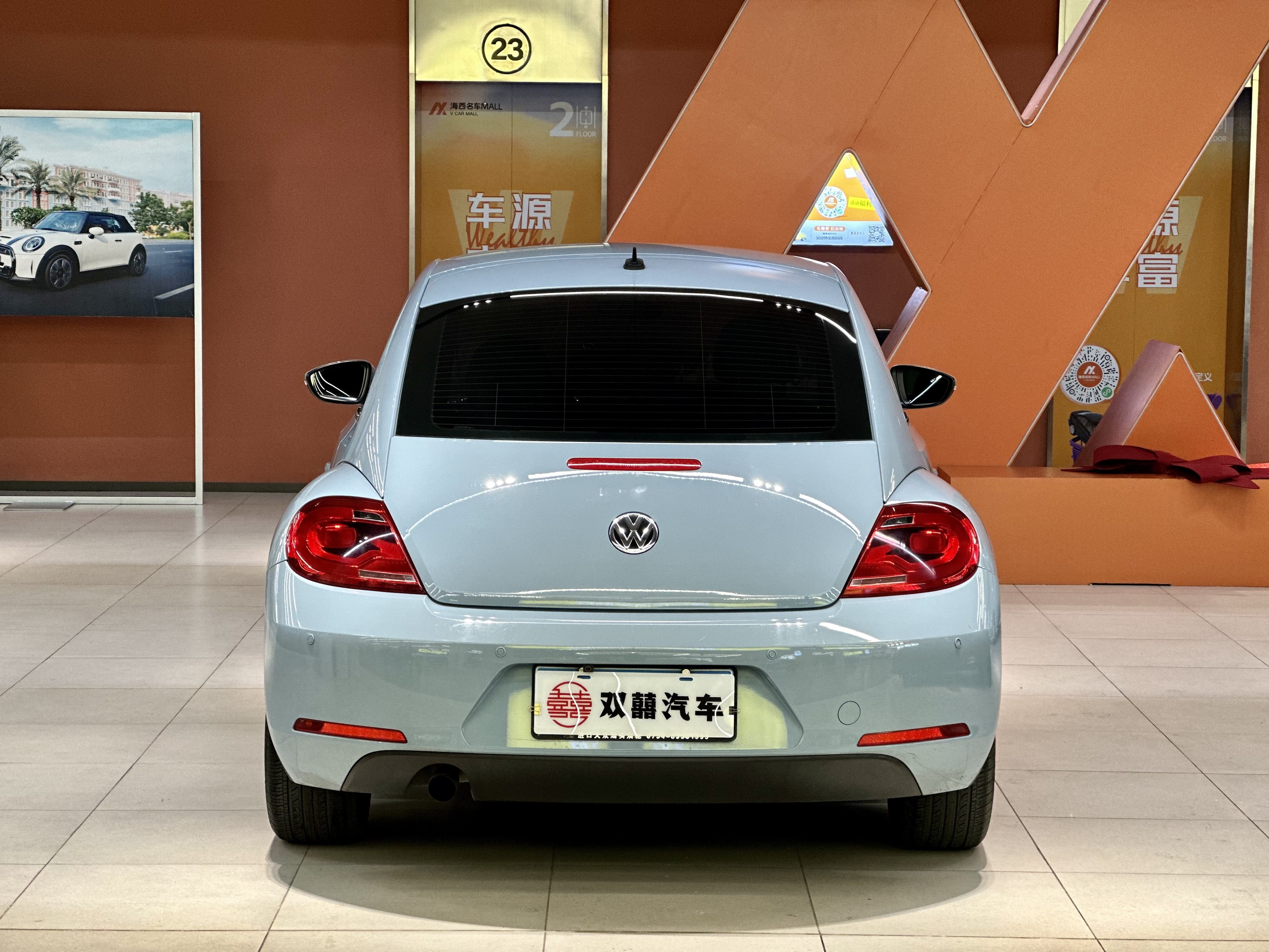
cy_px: 476
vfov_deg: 19.1
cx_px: 634
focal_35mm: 77
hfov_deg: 25.3
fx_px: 2823
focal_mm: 9
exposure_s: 1/33
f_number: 2.8
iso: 125
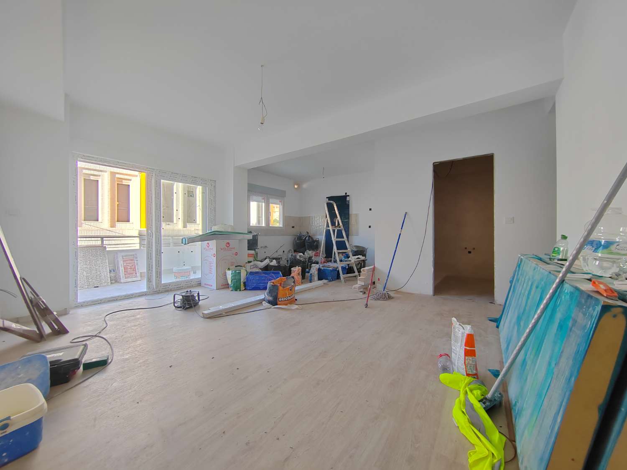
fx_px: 235
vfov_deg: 89.9
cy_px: 235
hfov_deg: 106.2
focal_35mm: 13
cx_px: 314
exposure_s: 1/50
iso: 160
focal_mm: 2.16
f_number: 2.2
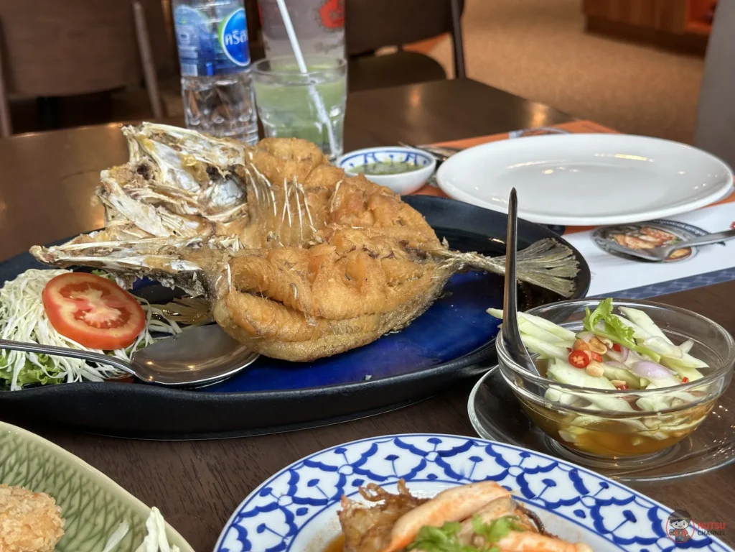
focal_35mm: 48
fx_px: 1019
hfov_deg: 39.7
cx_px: 368
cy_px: 276
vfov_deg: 30.3
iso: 50
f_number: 1.78
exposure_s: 1/230
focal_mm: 6.86
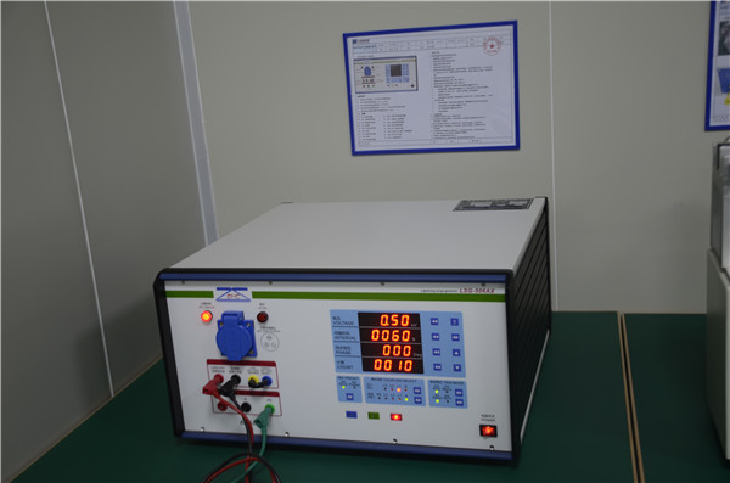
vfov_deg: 29.7
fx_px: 910
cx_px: 365
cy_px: 242
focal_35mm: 45
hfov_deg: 43.7
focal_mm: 30
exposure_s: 1/8
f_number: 3.2
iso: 100
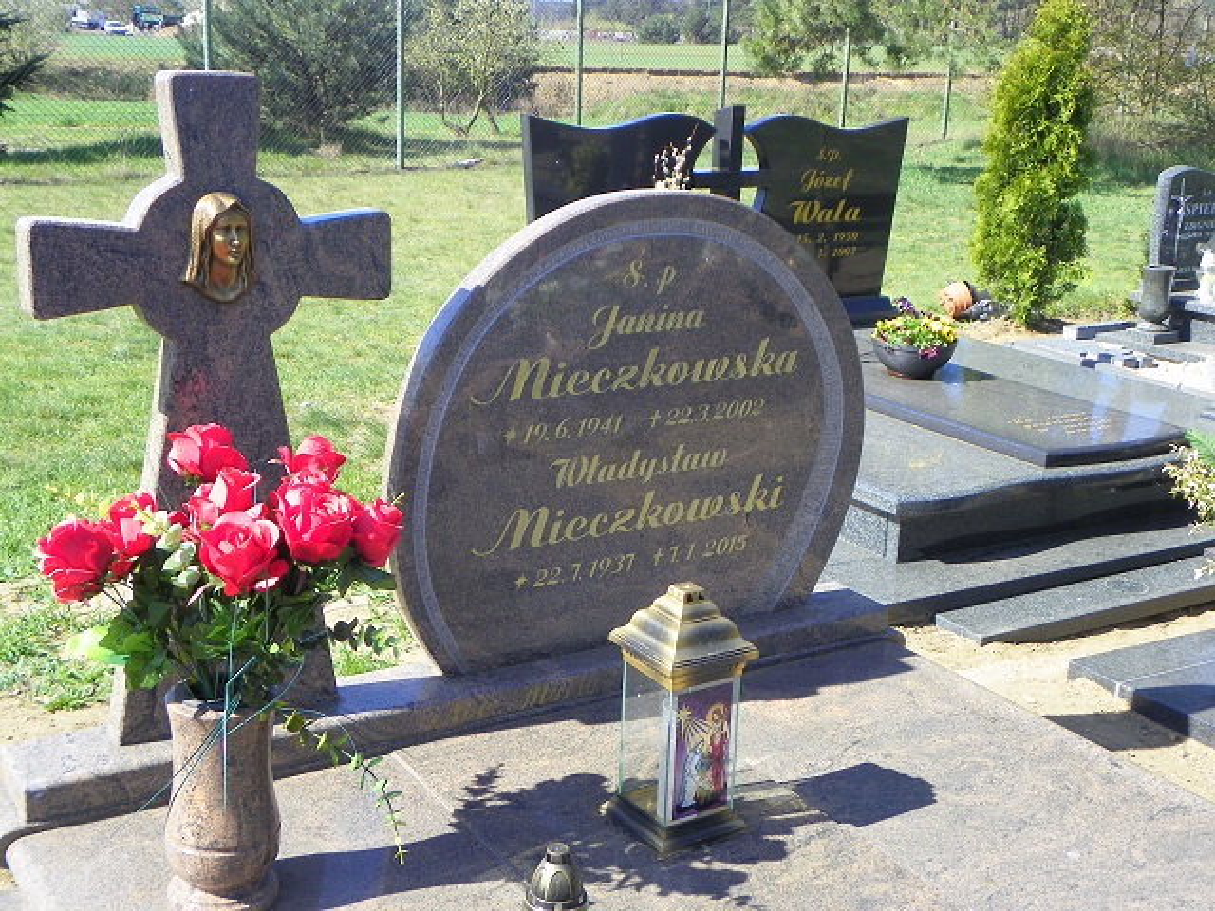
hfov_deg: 41.2
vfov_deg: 31.5
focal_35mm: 46
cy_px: 456
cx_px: 608
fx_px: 1615
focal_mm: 8.2
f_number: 3.2
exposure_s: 1/250
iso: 64
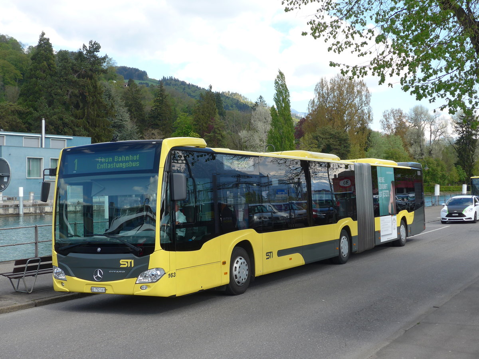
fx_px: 678
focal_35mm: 49
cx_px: 240
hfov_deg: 38.9
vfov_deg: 29.7
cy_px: 180
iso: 80
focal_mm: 10.1
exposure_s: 1/400
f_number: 3.2
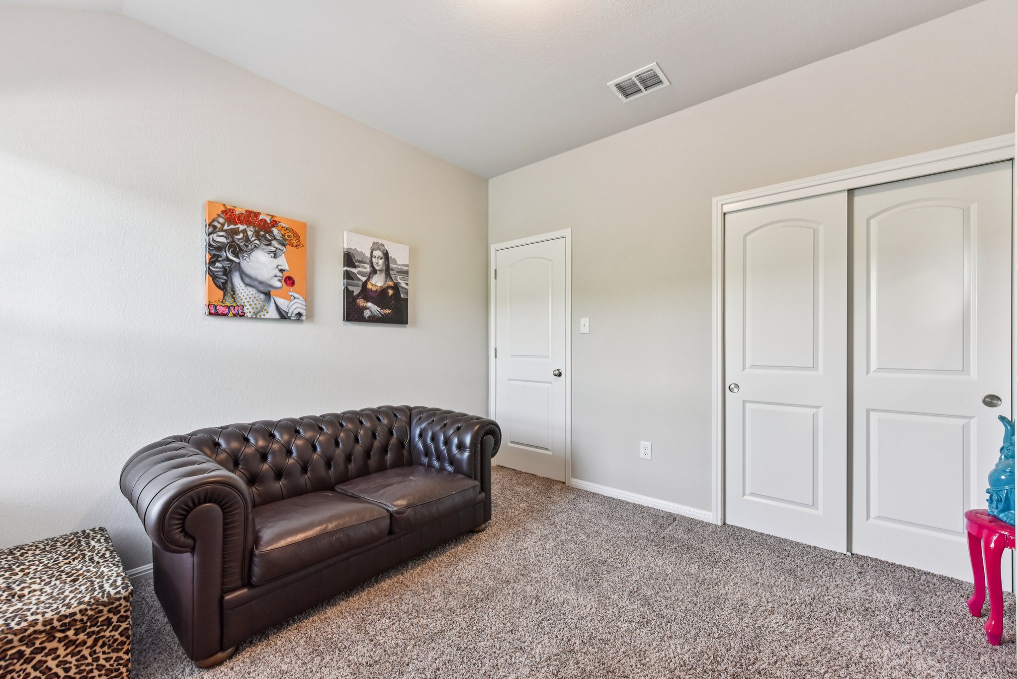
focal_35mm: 14
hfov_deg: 104.3
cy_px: 340
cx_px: 509
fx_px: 396
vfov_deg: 81.2
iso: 800
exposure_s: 1/15
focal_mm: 14
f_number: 8
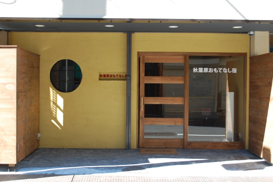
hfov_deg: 40.6
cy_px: 92
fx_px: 368
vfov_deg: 27.8
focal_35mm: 49
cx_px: 122
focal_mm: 29
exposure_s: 1/125
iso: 280
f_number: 5.6
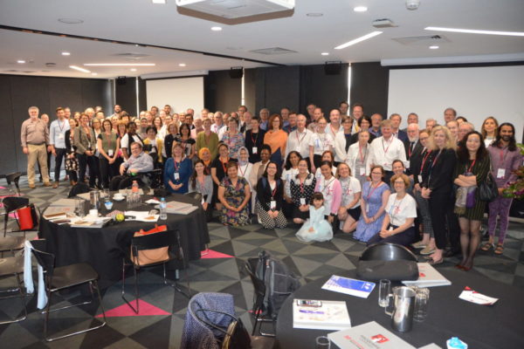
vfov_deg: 47.9
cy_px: 174
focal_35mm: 27
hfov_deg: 67.4
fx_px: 393
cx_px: 262
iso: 3200
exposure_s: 1/60
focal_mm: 18
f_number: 3.5
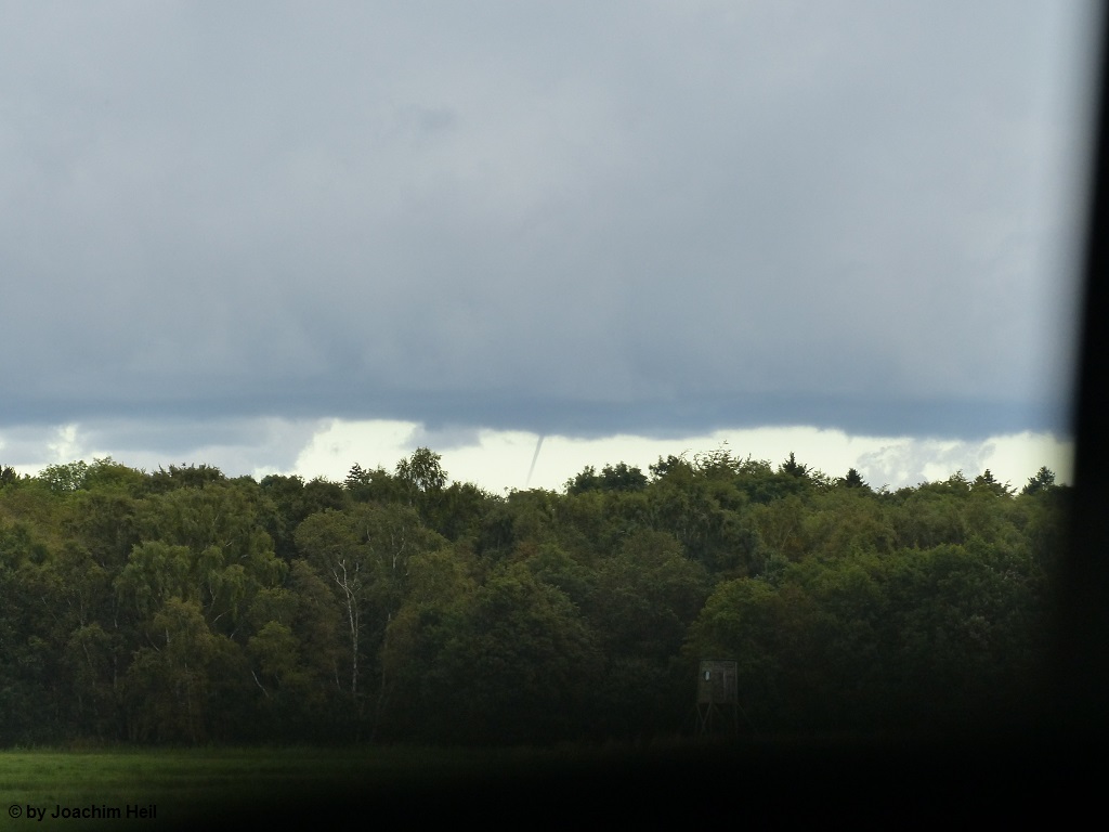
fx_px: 7433
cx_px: 554
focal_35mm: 232
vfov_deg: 6.4
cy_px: 416
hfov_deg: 8.5
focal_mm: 41.8
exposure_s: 1/320
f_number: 4
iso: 200
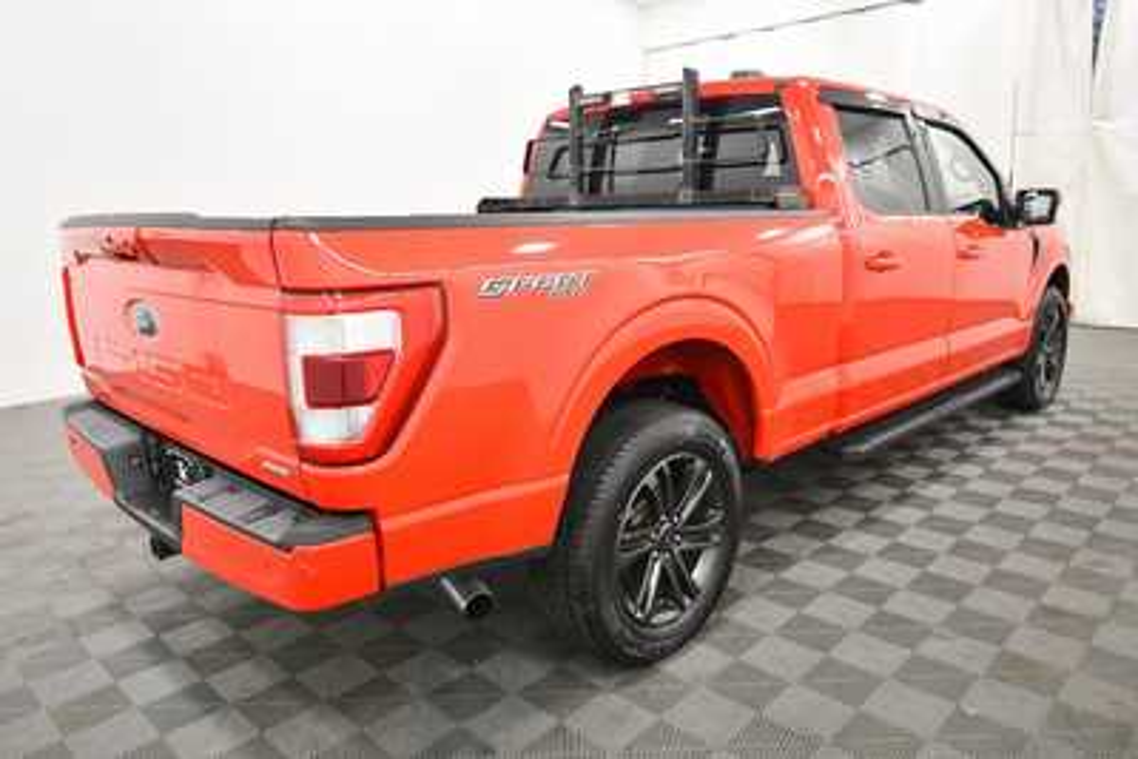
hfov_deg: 71.5
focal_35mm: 25
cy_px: 380
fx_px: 791
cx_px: 569
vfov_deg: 51.3
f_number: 5.3
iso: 1600
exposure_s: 1/125
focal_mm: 17
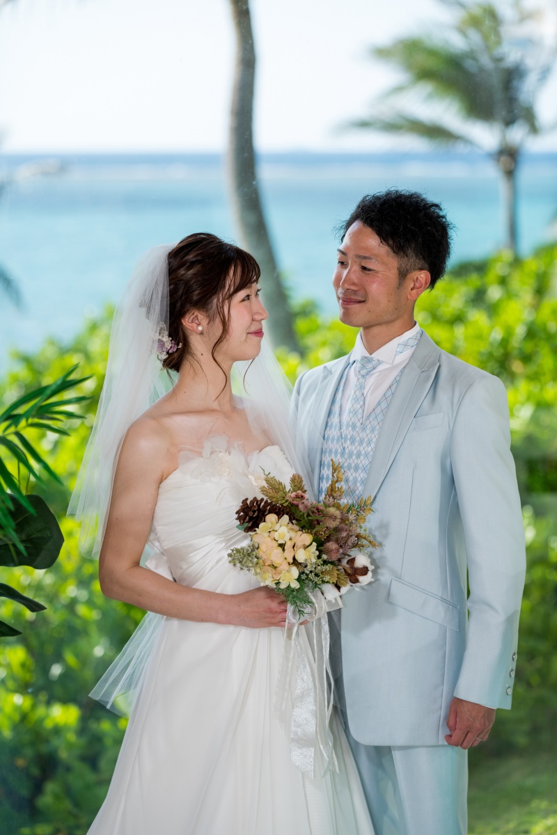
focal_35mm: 102
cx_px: 278
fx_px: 2367
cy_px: 418
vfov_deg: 20.0
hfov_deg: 13.4
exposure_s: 1/1600
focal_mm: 102
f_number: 2.8
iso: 400
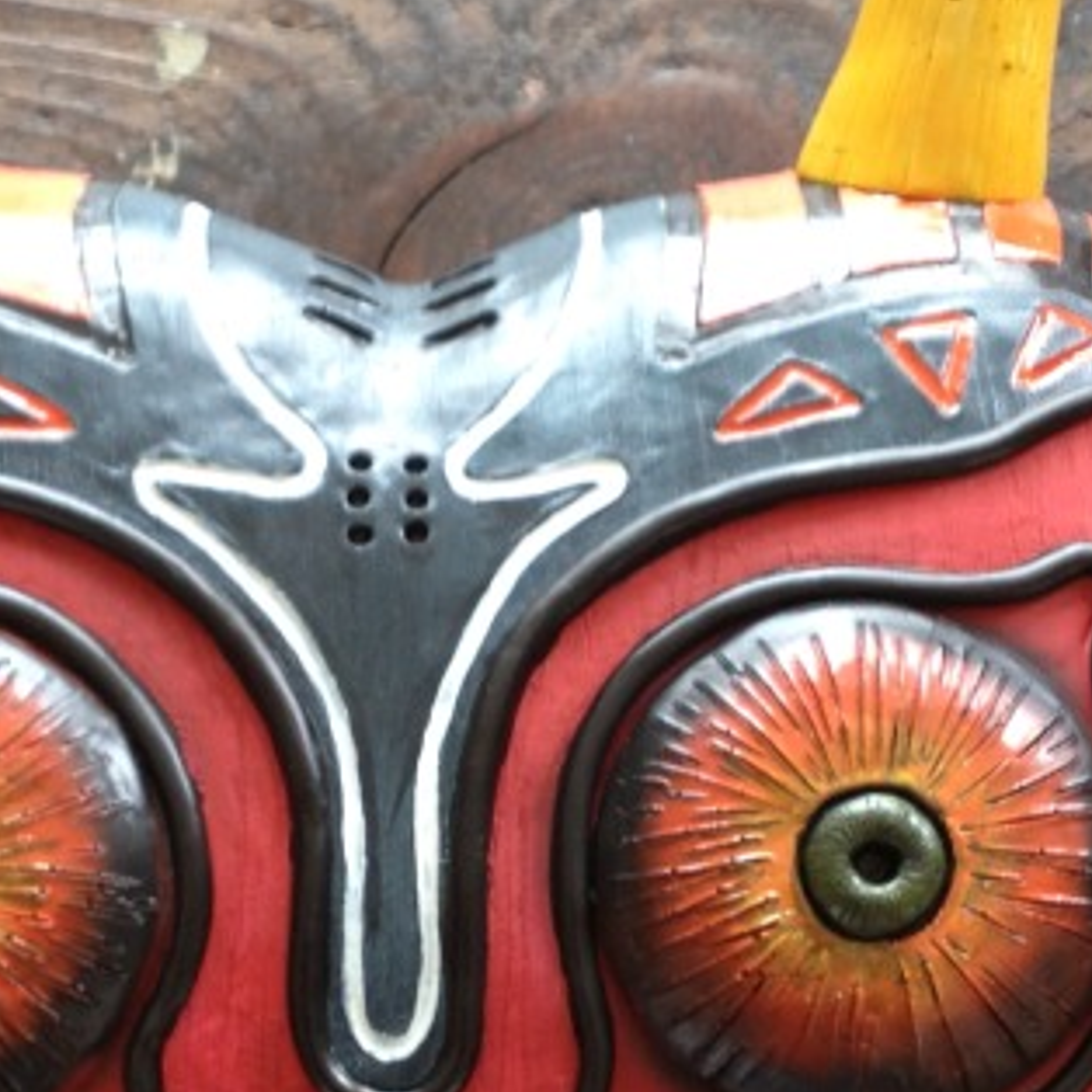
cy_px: 765
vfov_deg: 17.2
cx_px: 438
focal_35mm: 101
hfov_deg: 17.2
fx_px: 3605
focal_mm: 4.3
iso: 64
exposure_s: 1/20
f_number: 2.4
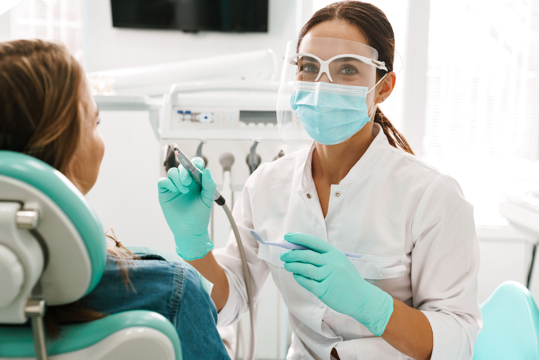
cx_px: 270
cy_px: 180
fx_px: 779
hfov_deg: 38.2
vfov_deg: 26.0
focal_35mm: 52
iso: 640
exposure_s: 1/160
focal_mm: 52
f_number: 4
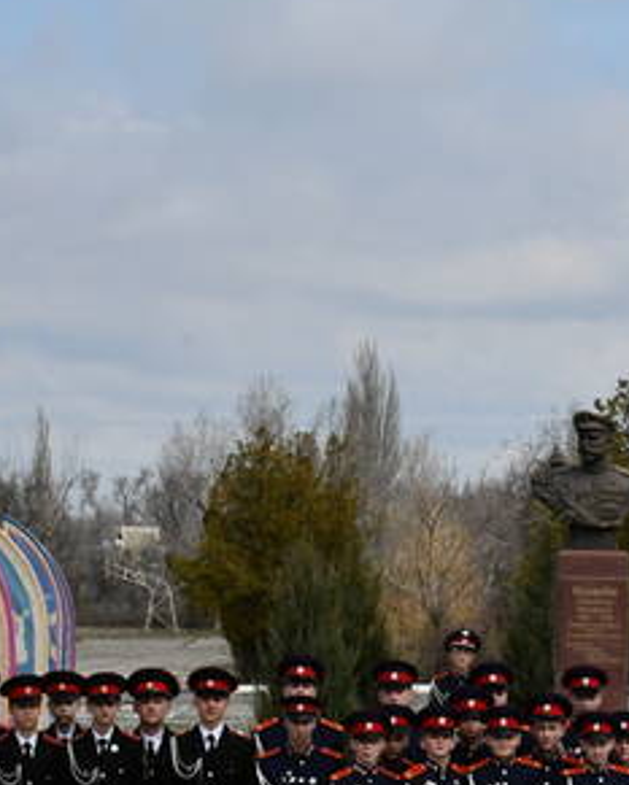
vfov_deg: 12.0
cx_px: 702
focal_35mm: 158
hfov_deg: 9.7
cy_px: 823
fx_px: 3675
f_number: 18
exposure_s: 1/1250
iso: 1600
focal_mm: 34
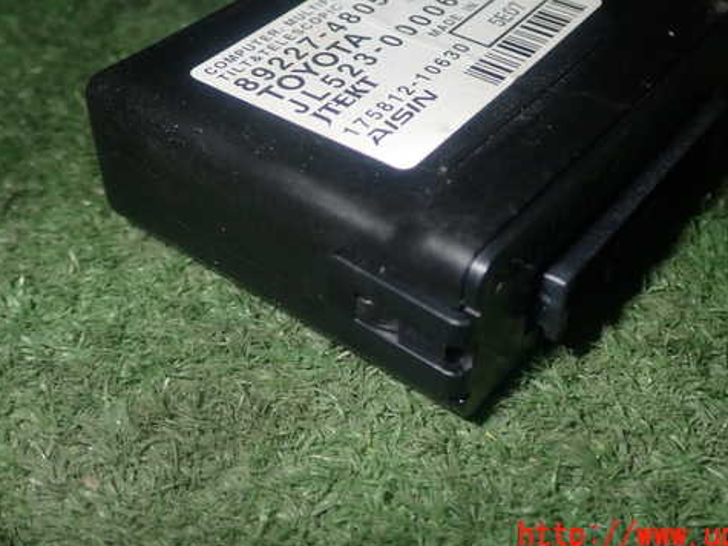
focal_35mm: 48
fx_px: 1009
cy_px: 210
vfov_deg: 30.1
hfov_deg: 39.6
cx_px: 405
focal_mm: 6.83
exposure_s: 1/40
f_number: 8
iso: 200
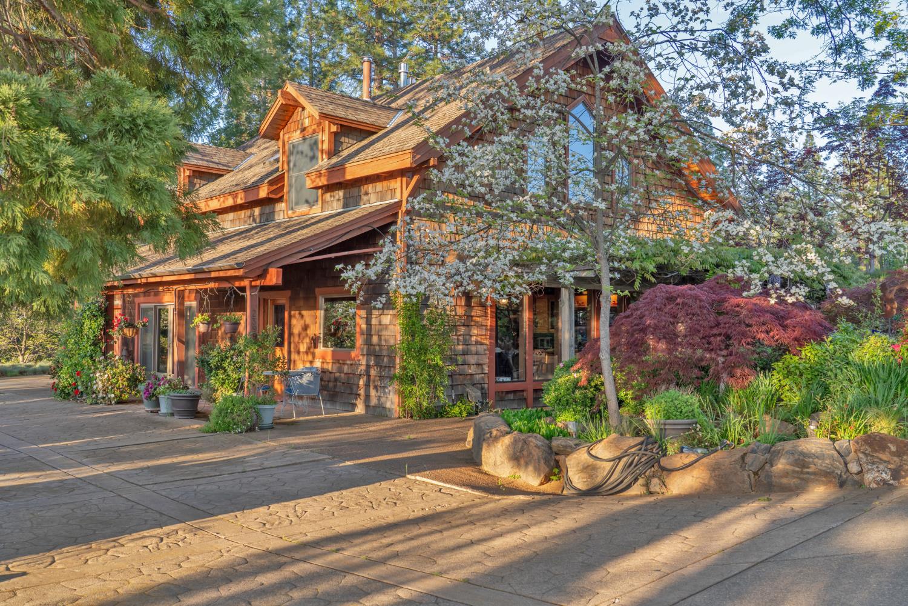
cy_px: 303
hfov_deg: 58.7
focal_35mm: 32
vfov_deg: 41.1
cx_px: 454
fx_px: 807
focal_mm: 32
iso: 320
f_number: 7.1
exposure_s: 1/100
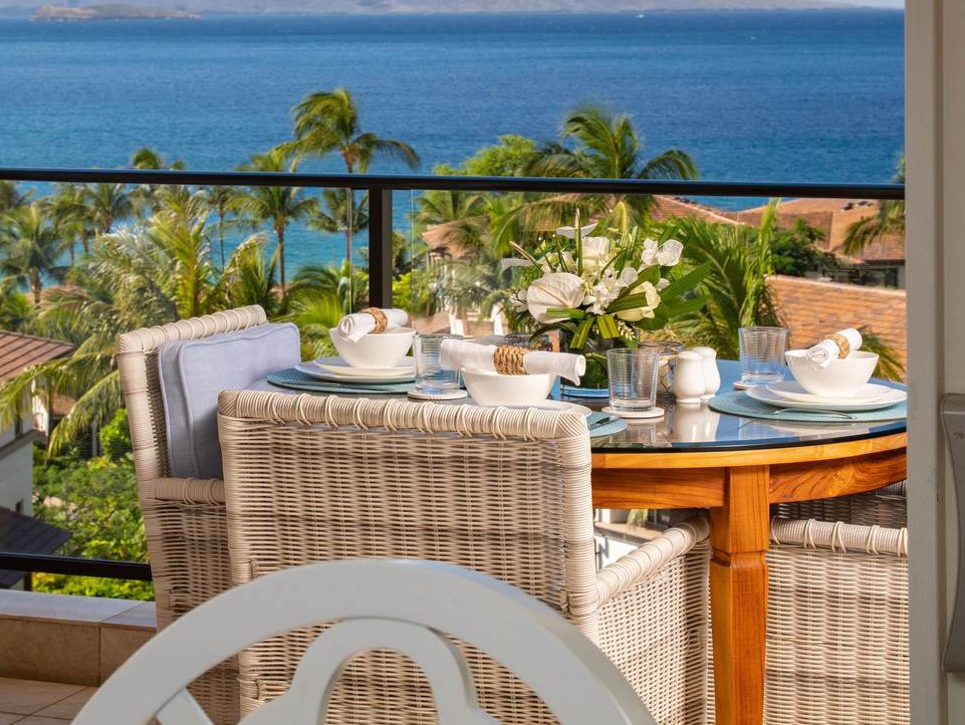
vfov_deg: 15.6
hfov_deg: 20.6
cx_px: 402
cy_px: 281
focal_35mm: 95
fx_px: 2650
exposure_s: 1/160
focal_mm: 36
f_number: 8
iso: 400
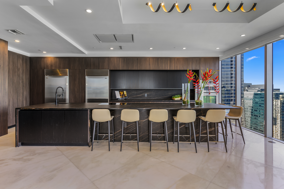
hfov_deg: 93.3
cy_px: 94
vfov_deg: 70.4
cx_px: 142
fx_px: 134
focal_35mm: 17
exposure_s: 1/13
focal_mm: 17
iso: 400
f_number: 8
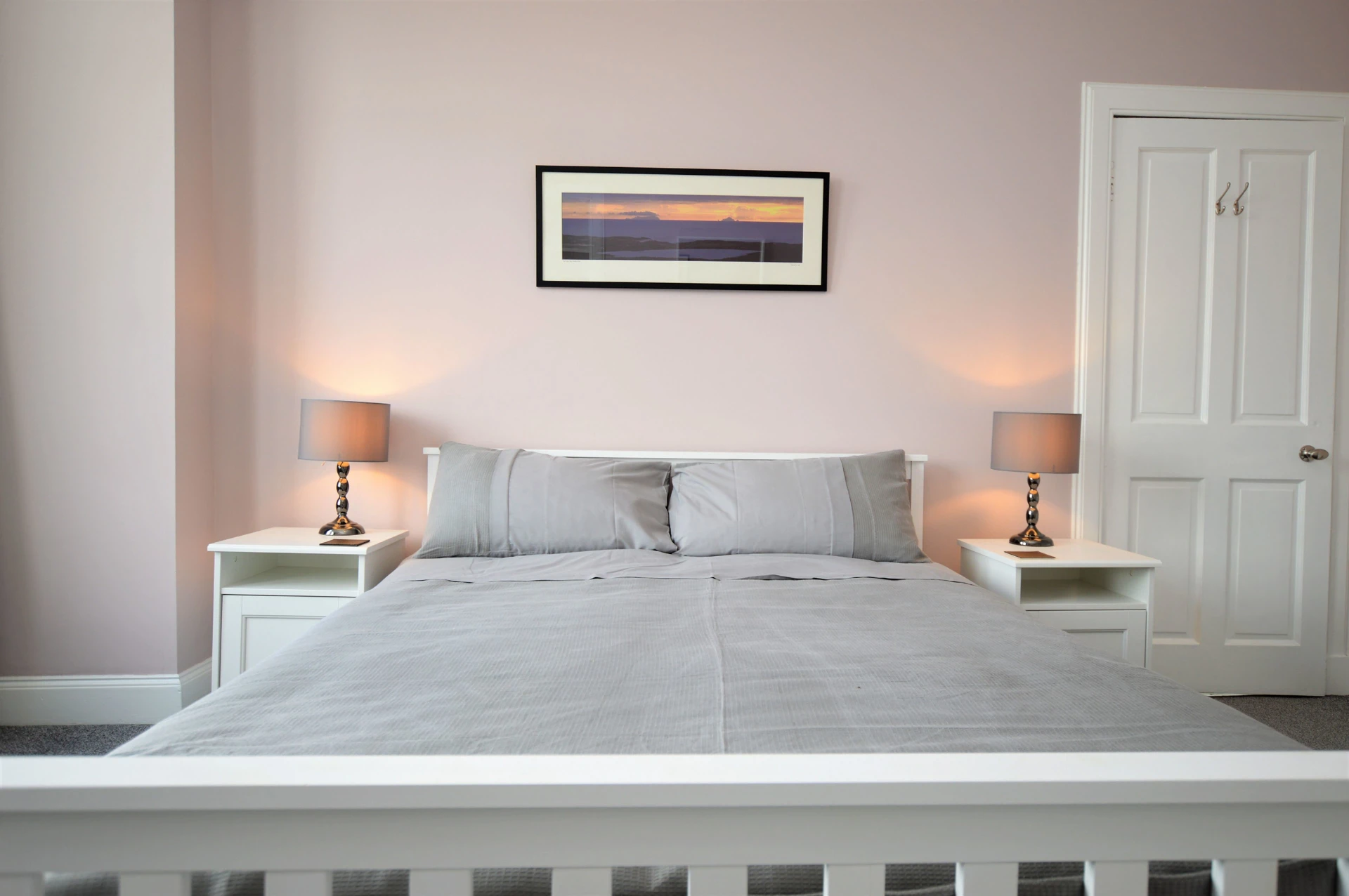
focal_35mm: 22
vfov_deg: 56.0
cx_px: 674
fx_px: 842
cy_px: 448
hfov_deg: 77.4
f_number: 4
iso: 125
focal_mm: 15
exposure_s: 1/60
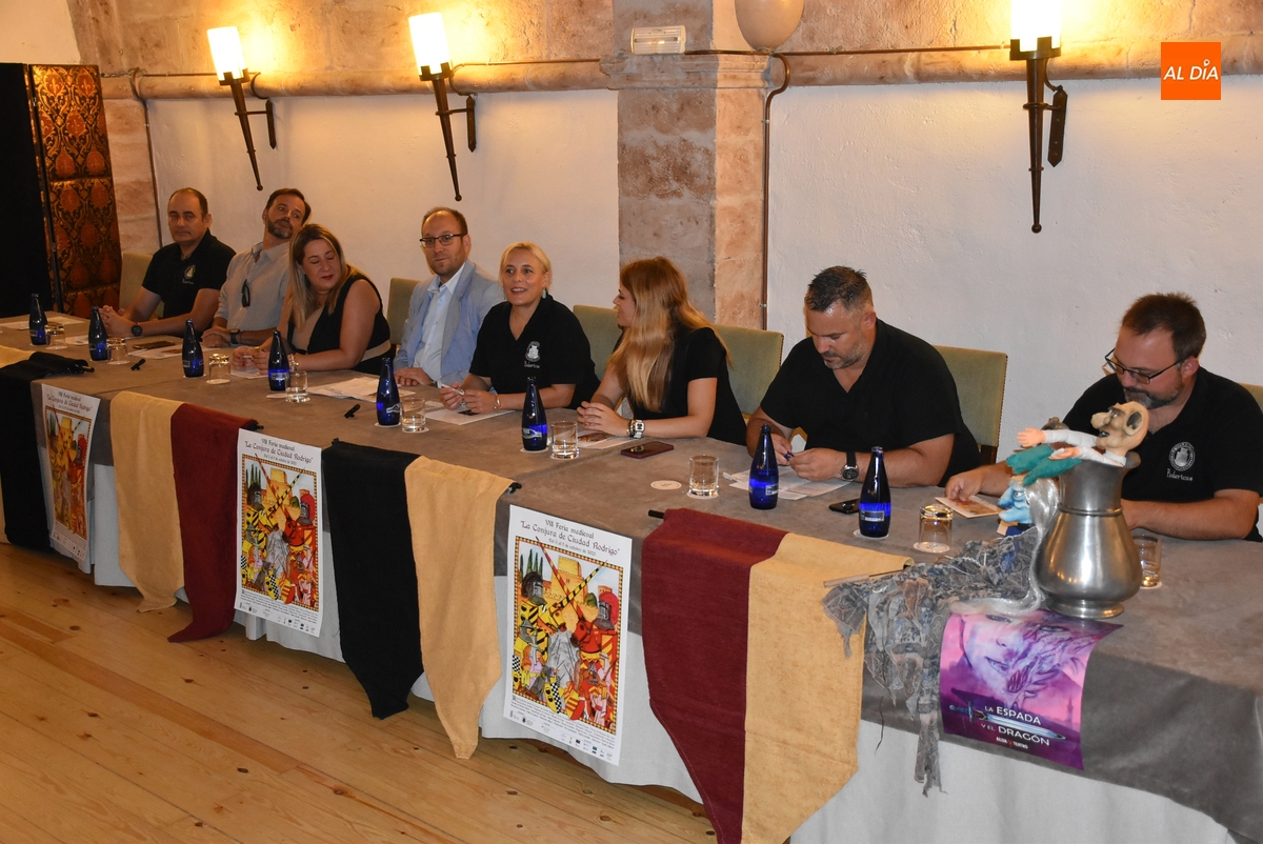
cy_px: 422
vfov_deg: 34.3
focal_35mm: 39
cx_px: 632
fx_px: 1369
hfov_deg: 49.5
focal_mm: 26
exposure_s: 1/60
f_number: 3.8
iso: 2200
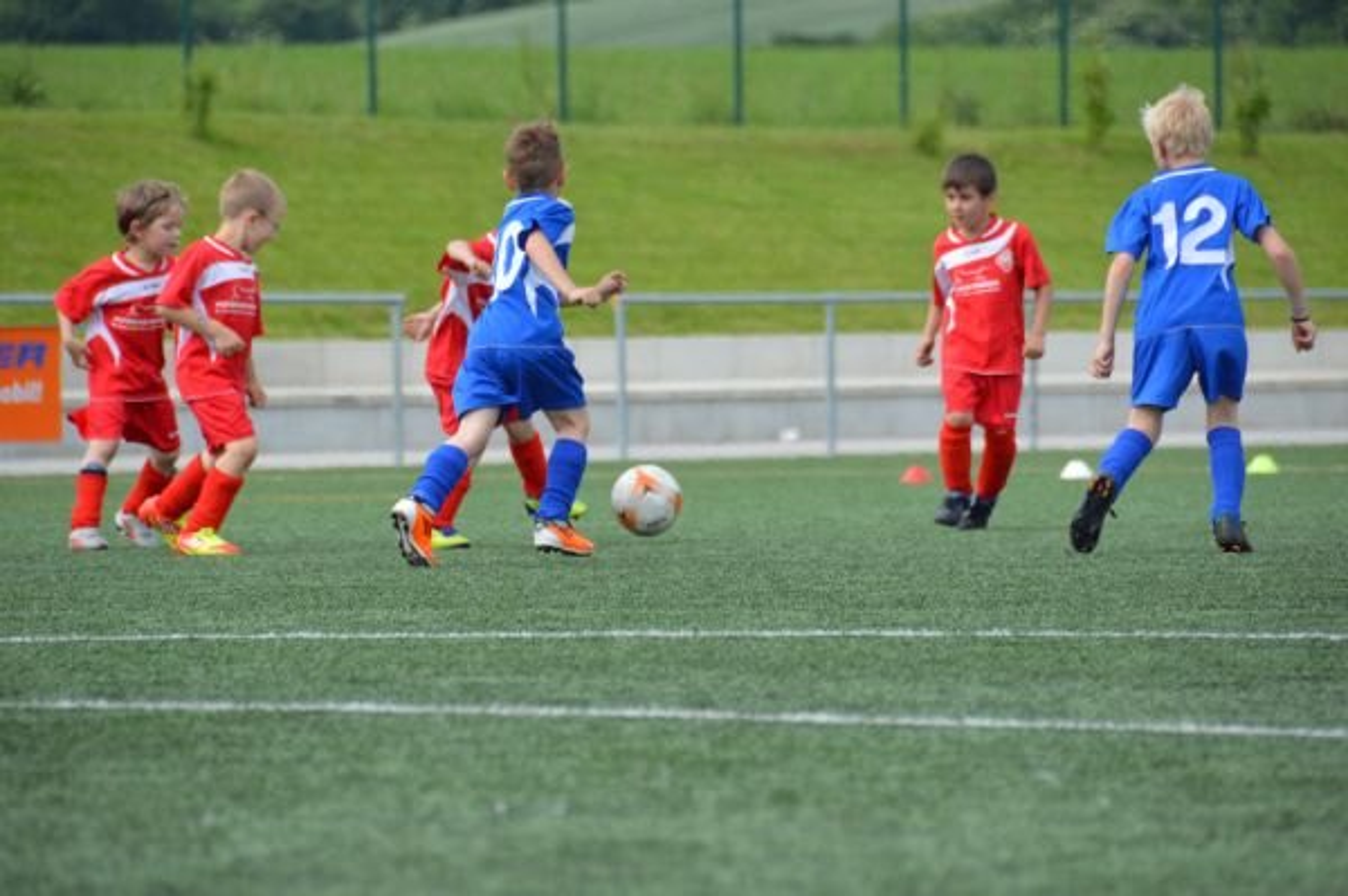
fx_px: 11224
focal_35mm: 300
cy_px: 448
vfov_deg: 4.6
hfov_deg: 6.9
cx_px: 674
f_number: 5.6
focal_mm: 200
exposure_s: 1/1000
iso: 400
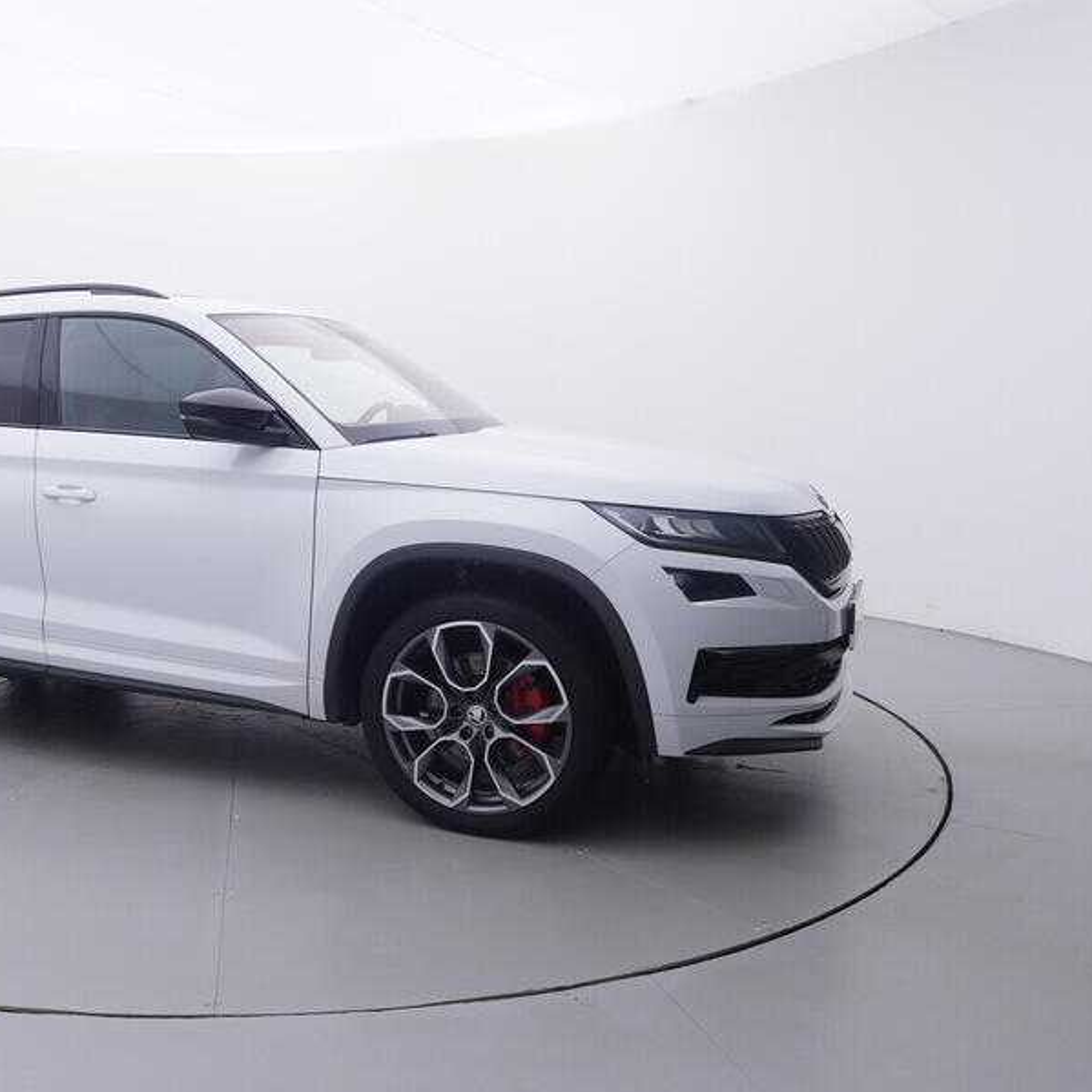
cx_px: 241
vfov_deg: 50.1
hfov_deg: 47.7
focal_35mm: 33
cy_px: 549
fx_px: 1168
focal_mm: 15
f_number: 5
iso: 200
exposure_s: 1/80
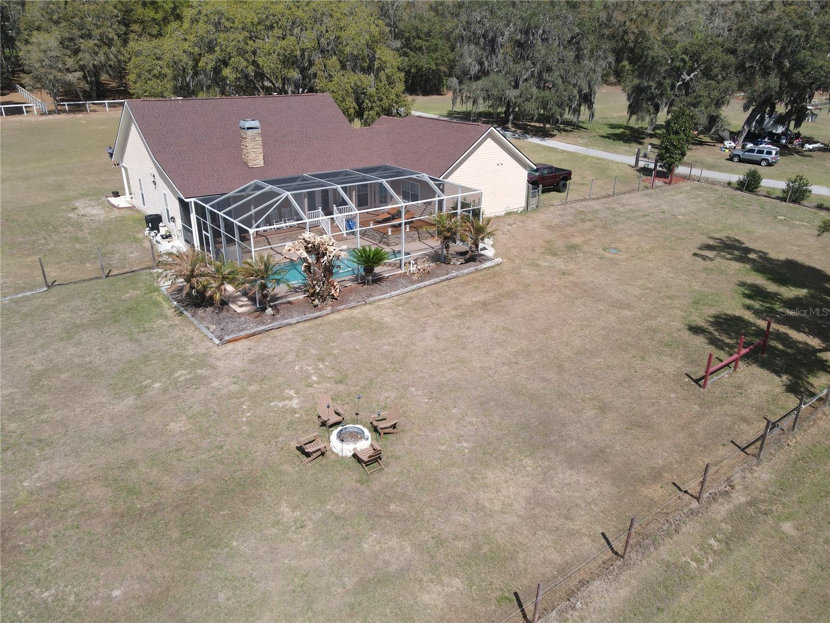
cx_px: 415
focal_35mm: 24
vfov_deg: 56.8
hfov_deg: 71.6
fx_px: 575
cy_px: 312
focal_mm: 4.5
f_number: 2.8
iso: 100
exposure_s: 1/640
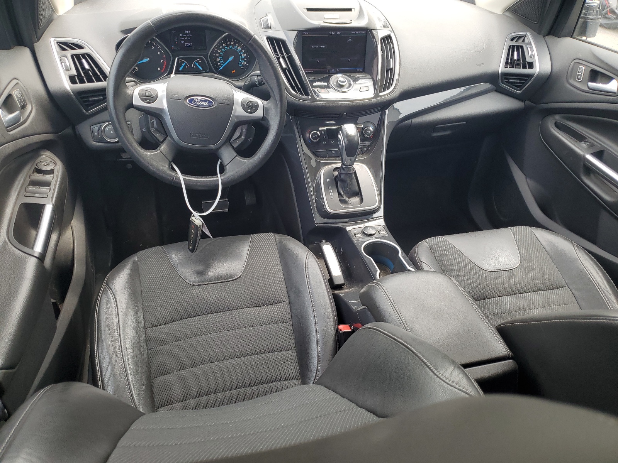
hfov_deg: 67.3
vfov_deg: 53.1
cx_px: 309
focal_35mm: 26
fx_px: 464
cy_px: 232
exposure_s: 1/286
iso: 50
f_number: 1.5
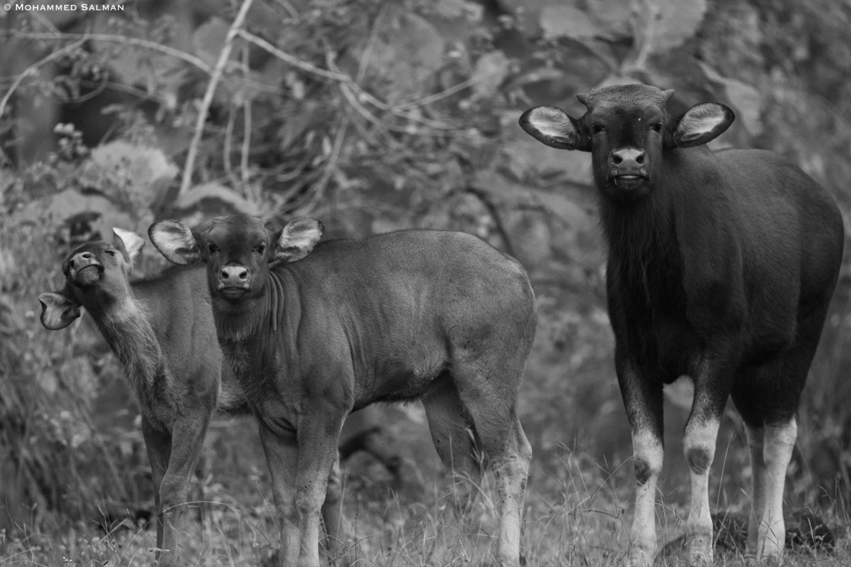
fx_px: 14182
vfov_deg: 2.3
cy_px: 284
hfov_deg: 3.4
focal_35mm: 600
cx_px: 426
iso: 3200
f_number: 4
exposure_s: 1/2000
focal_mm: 600
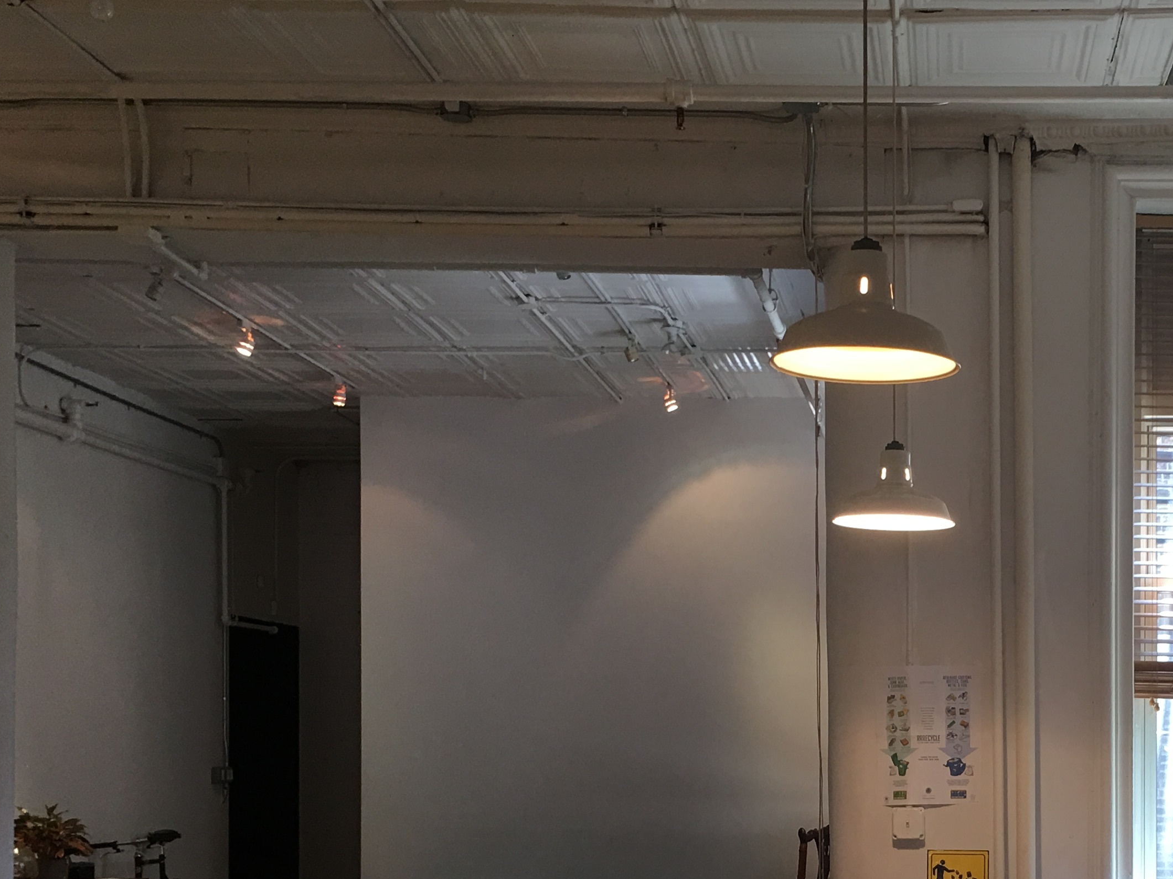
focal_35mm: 55
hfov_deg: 33.9
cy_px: 745
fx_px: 1864
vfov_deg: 25.9
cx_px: 945
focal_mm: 4.15
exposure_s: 1/15
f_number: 2.2
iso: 25
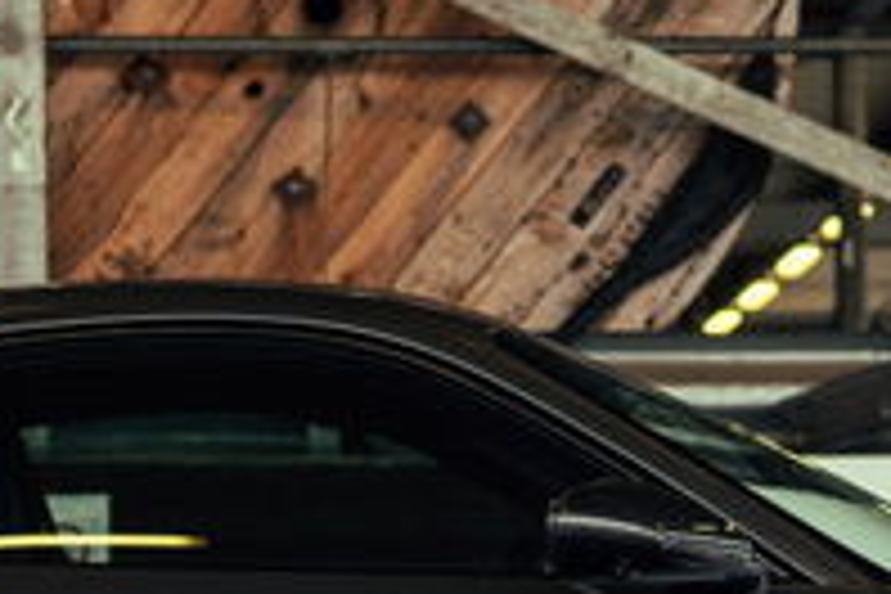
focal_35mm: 181
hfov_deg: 11.4
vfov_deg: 7.6
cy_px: 576
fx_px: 4479
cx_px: 436
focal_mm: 35
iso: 800
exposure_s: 1/640
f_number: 2
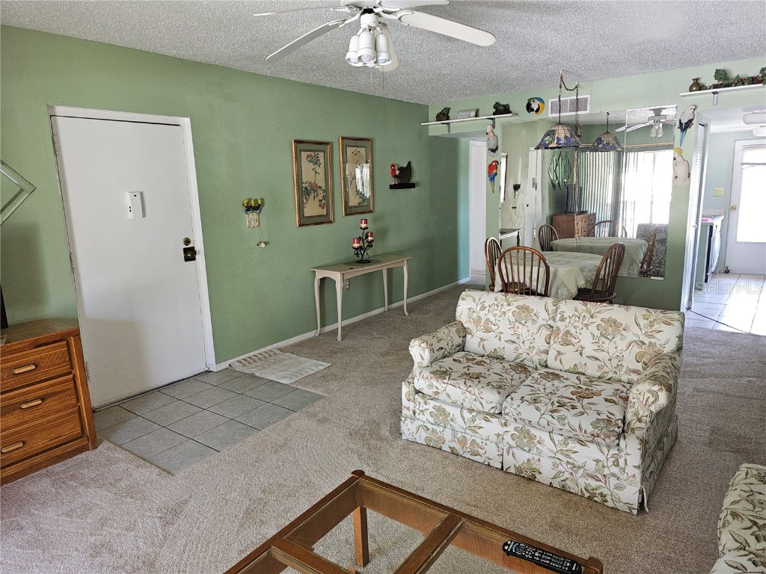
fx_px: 509
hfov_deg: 73.9
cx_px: 383
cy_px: 287
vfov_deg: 58.9
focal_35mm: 23
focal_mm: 6.3
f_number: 1.7
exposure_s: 1/30
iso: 100
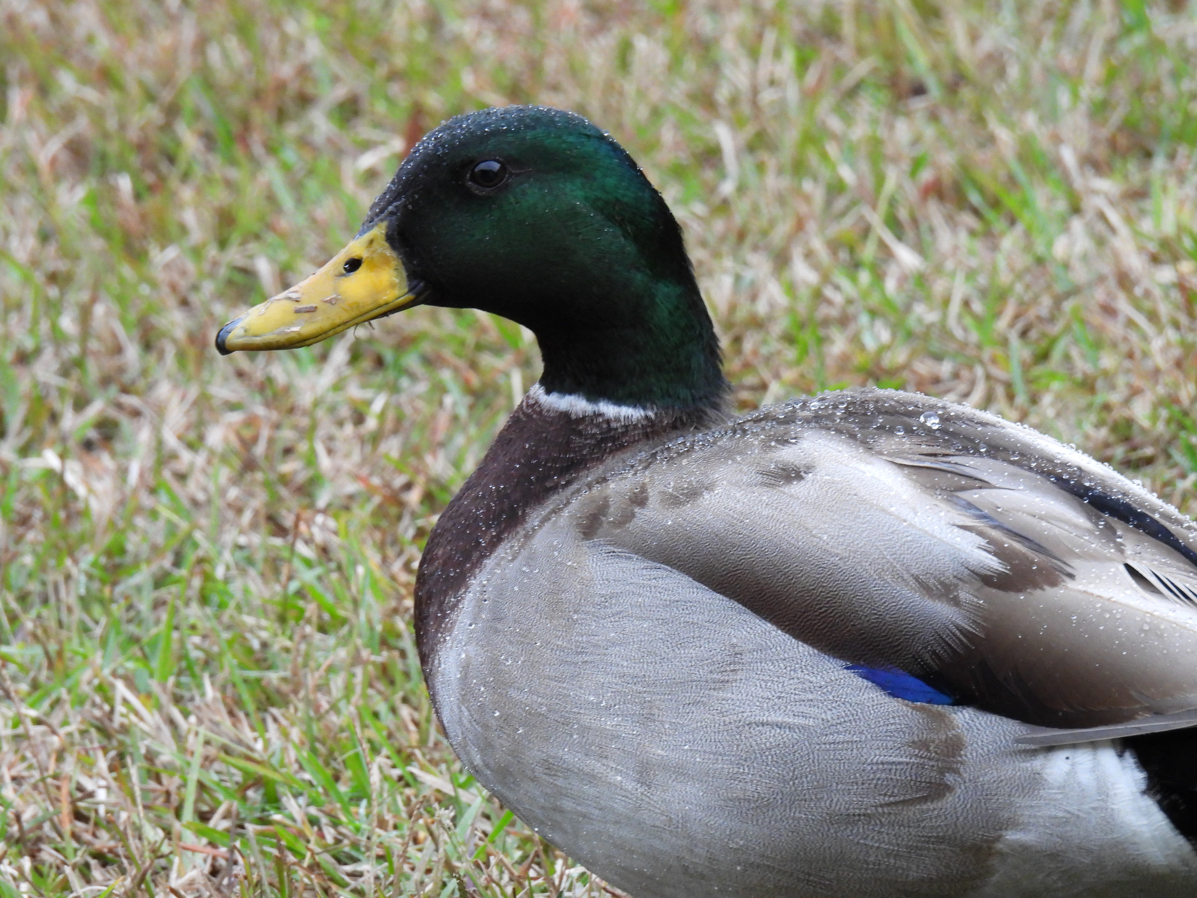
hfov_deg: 2.5
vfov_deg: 1.9
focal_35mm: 800
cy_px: 449
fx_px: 27664
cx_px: 598
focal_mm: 143
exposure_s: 1/60
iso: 720
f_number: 5.6
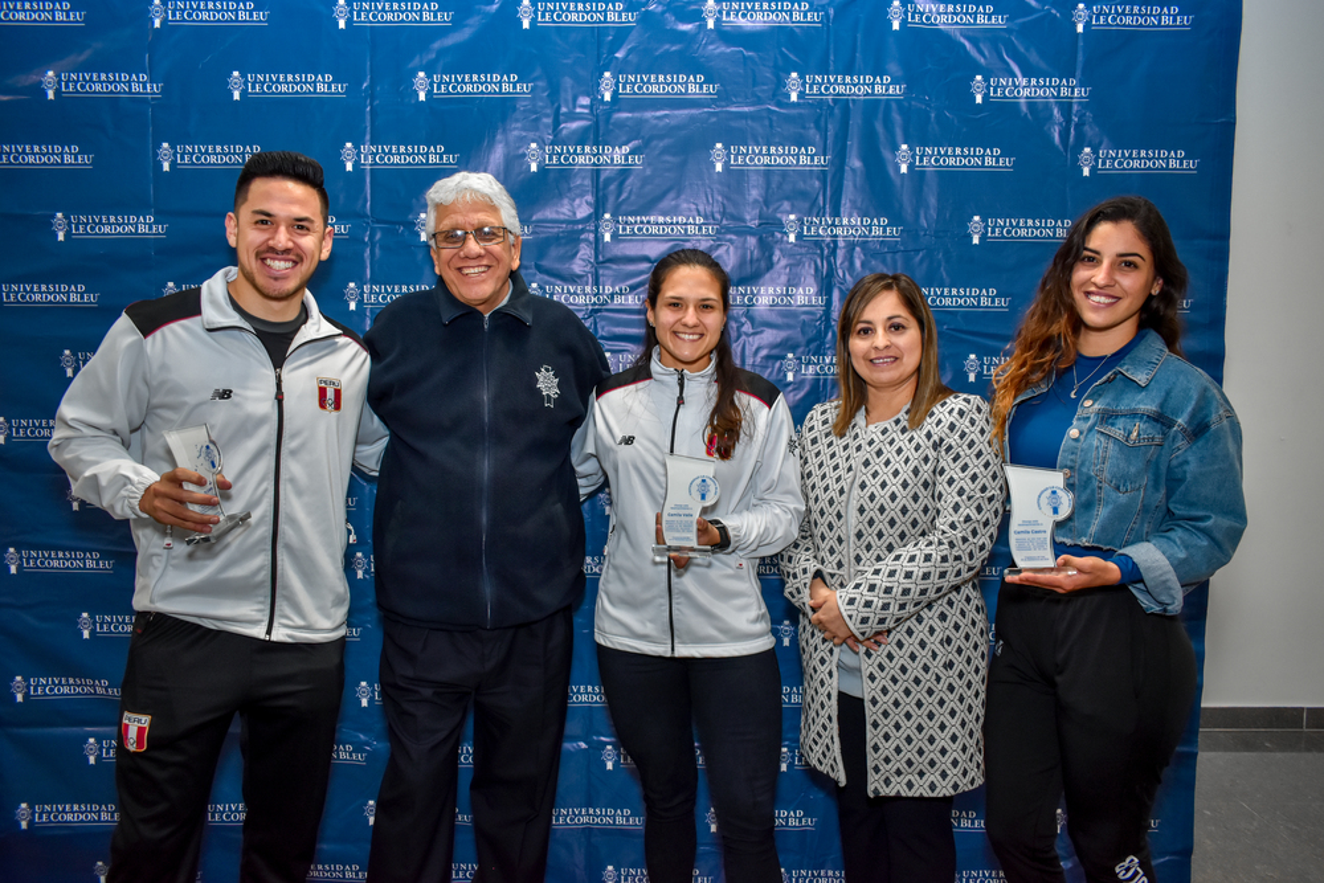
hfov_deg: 67.4
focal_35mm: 27
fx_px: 993
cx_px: 662
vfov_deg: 47.9
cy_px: 442
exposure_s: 1/80
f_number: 3.5
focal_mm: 18
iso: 400
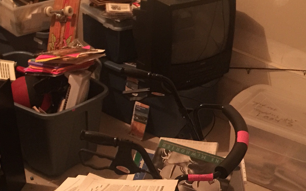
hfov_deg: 32.0
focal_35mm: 64
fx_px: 534
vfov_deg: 20.1
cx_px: 155
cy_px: 152
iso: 200
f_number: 2.2
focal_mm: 4.15
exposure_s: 1/4
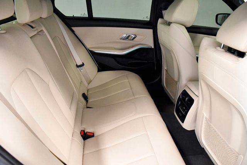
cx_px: 124
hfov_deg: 67.4
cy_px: 82
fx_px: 185
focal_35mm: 27
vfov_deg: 48.0
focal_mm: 18
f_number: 5
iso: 2500
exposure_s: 1/100
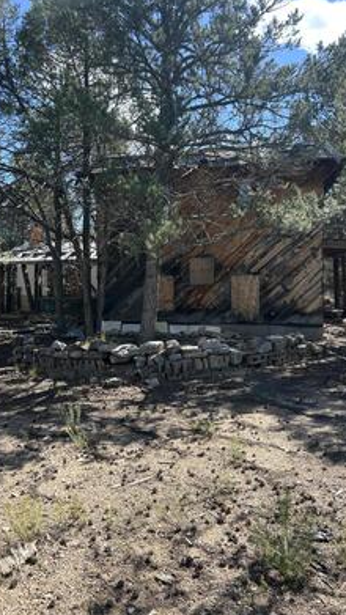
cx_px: 140
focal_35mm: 29
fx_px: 473
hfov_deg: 40.0
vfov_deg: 66.1
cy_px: 308
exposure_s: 1/1377
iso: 50
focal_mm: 5.7
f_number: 1.5
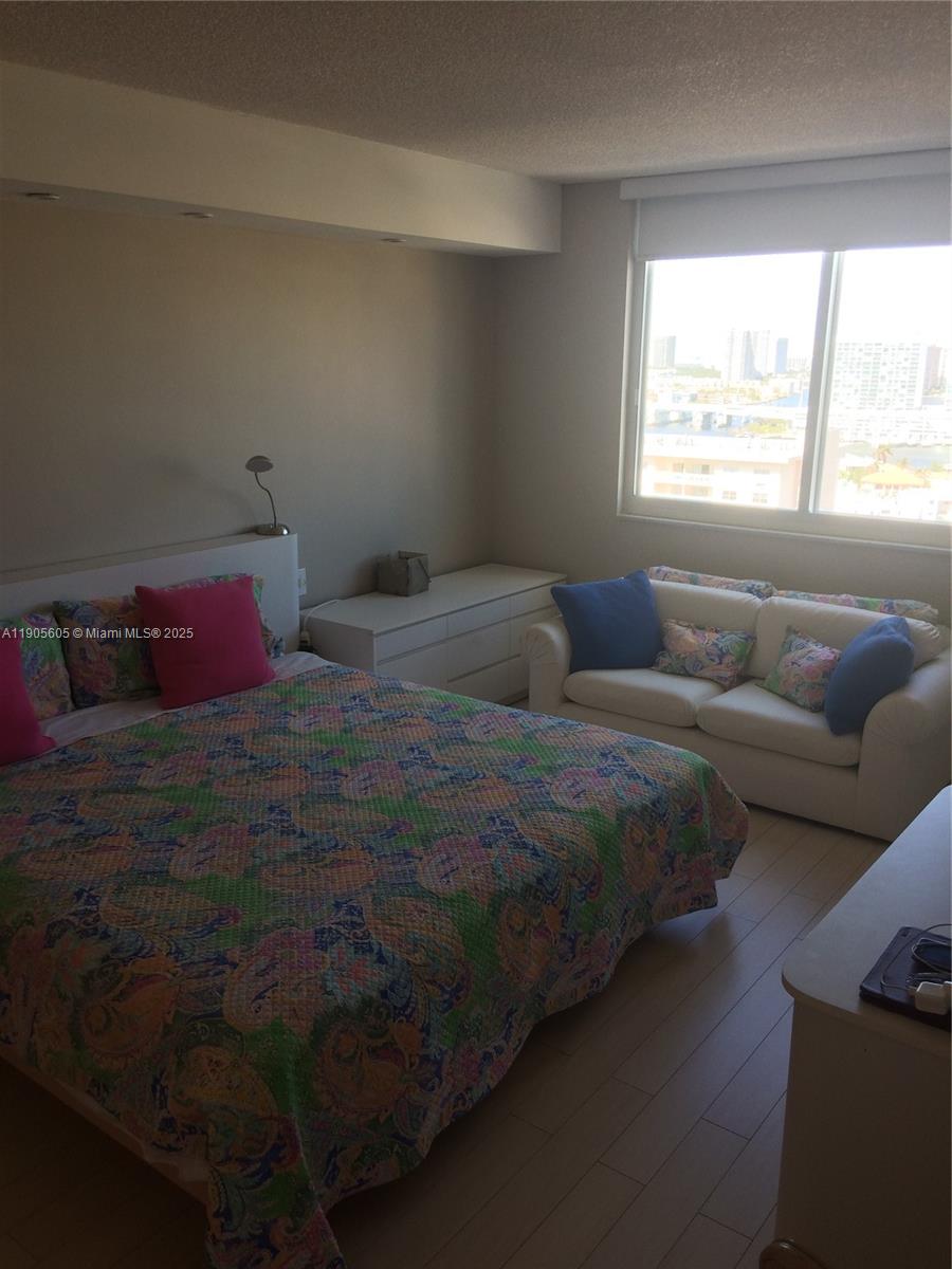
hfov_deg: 48.2
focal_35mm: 29
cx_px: 476
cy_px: 634
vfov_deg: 61.7
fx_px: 1063
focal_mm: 4.15
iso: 32
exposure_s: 1/122
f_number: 2.2
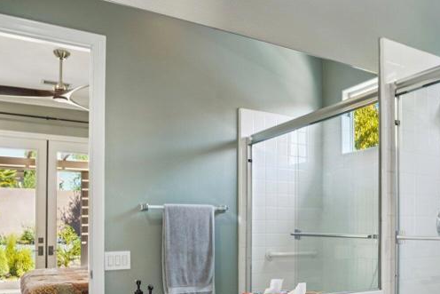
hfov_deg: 56.7
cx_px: 265
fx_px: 403
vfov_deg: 38.6
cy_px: 231
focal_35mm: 33
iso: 400
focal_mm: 16
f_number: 7.1
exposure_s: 1/20
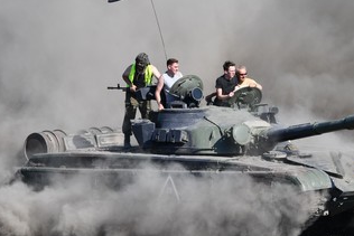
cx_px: 227
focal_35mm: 329
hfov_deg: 6.3
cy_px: 117
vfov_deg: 4.2
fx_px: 3236
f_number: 2.8
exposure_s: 1/5000
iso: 200
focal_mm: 130
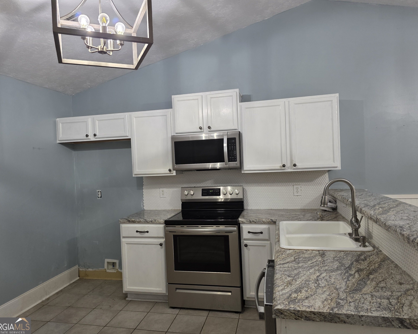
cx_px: 204
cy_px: 167
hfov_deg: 70.3
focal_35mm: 24
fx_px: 297
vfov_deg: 58.8
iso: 250
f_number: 1.7
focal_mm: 6.3
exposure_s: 1/120
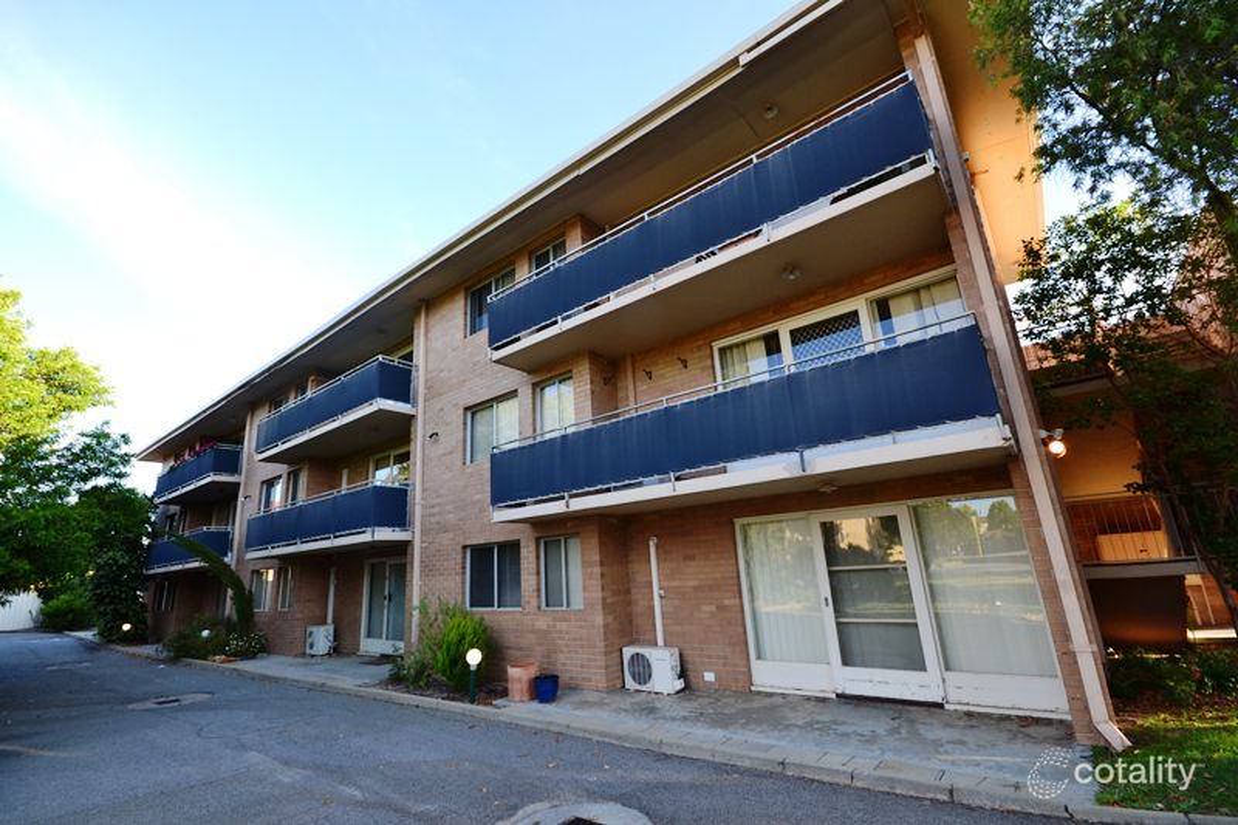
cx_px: 619
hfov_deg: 100.4
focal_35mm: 15
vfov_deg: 77.3
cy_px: 412
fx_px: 516
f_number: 9
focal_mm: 10
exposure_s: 1/100
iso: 400
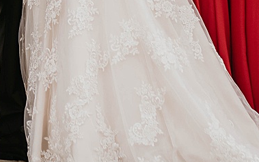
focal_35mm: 366
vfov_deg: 3.6
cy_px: -145
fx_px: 2584
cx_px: 36
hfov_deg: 5.7
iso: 160
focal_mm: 85
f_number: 2.2
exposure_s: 1/400
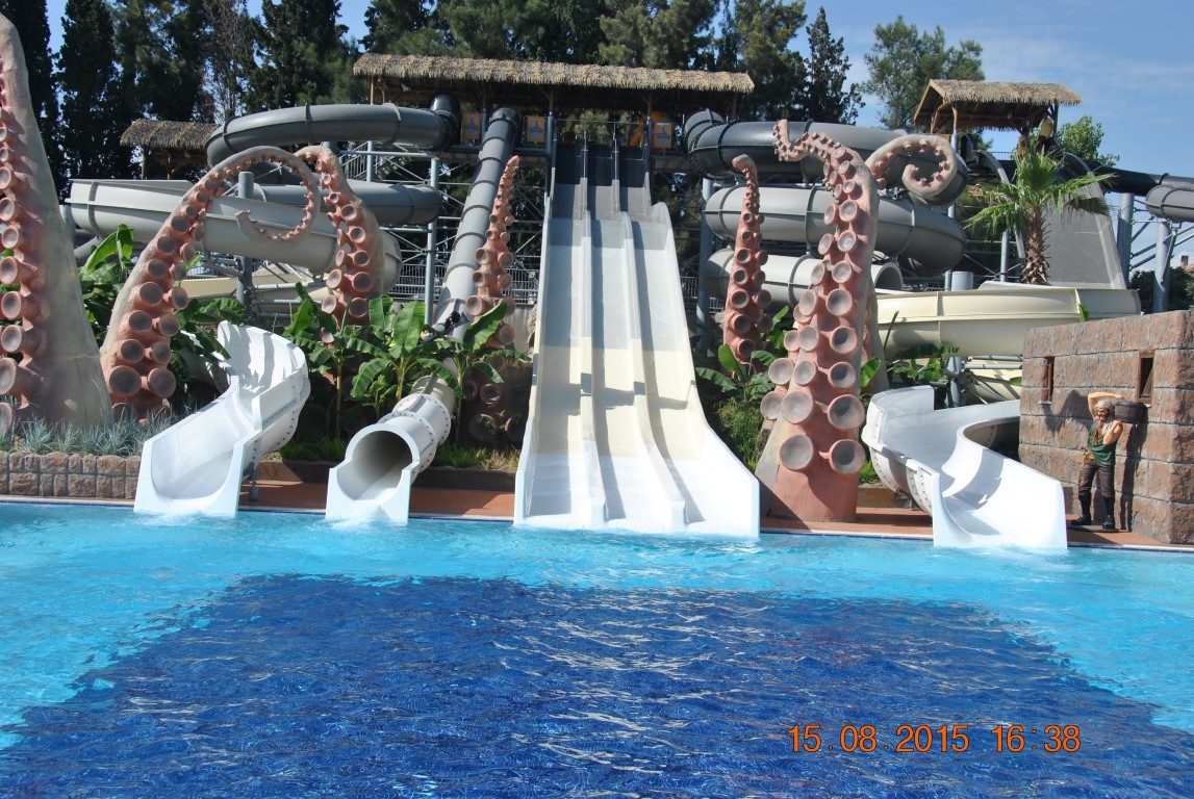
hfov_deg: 42.3
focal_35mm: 46
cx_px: 597
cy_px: 400
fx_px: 1544
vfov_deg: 29.0
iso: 100
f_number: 9
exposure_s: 1/320
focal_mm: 31
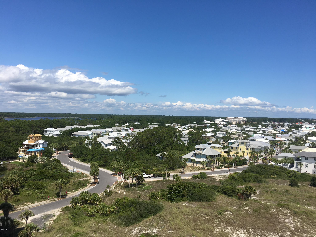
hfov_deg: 61.7
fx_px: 265
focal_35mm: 29
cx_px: 158
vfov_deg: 48.2
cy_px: 118
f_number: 2.2
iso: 25
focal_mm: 4.15
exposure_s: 1/2331
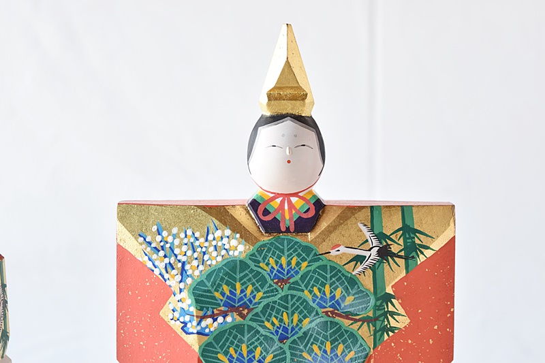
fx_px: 1249
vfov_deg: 16.5
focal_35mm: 82
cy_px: 182
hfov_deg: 24.6
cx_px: 272
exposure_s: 1/4
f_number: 5.6
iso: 400
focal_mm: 55
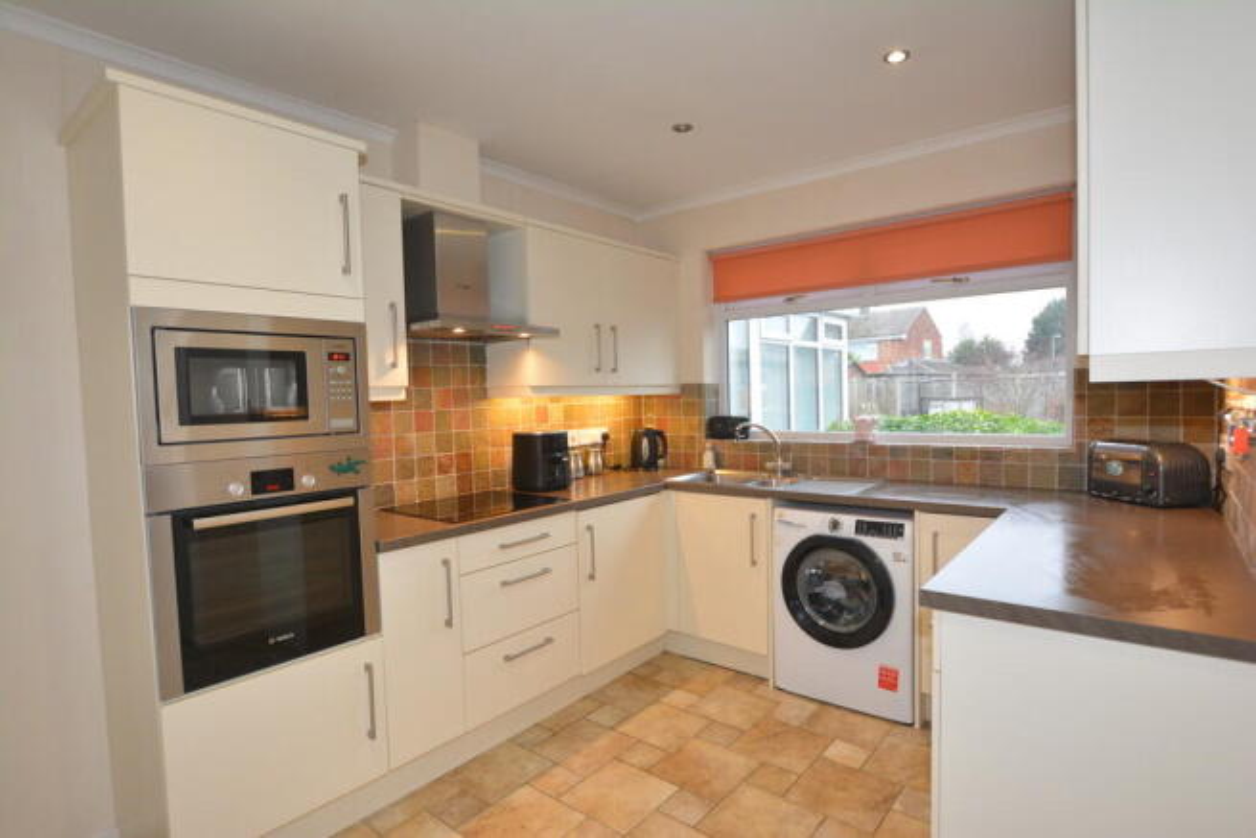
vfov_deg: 77.4
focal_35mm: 15
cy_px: 419
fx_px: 523
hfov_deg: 100.4
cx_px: 628
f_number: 4
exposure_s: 1/60
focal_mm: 10
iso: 720
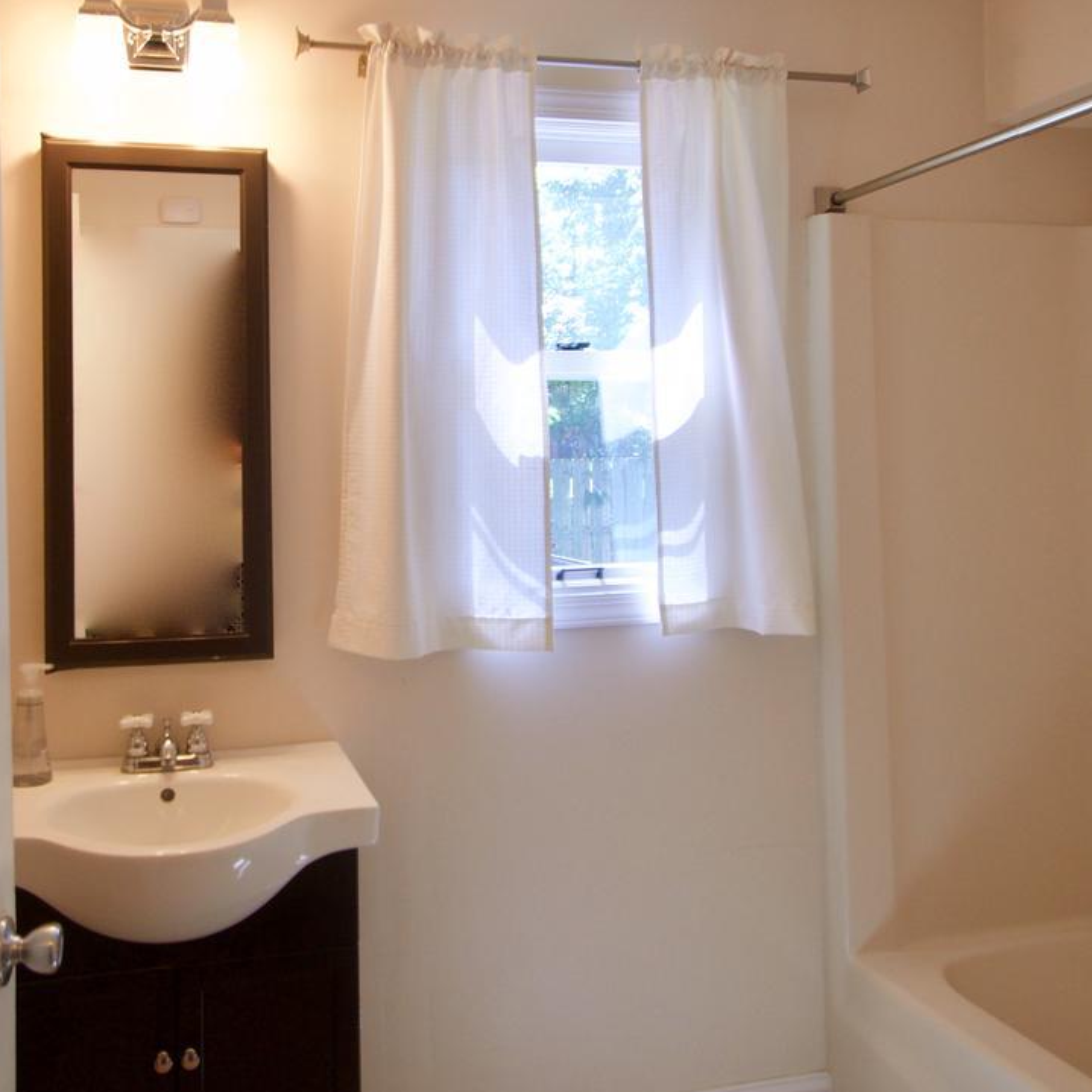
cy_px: 434
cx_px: 348
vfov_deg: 53.8
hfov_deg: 52.9
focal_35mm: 30
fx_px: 1067
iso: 400
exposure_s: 1/100
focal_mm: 11
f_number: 5
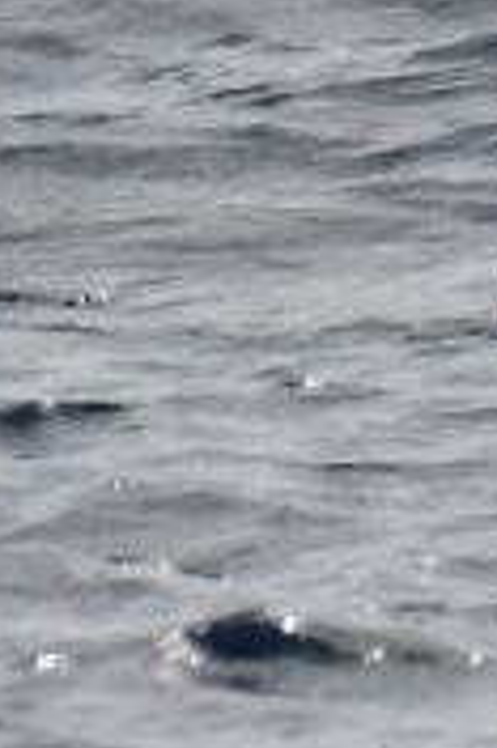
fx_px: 85044
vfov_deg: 0.5
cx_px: 81
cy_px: -62
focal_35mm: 4099
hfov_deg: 0.3
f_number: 8
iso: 280
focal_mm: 600
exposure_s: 1/2000
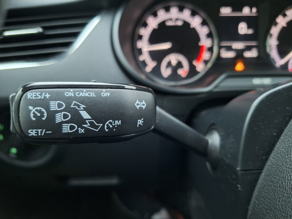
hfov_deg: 73.9
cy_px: 110
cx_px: 146
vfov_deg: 58.9
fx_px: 194
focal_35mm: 23
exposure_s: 1/20
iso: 640
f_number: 1.8
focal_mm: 5.54
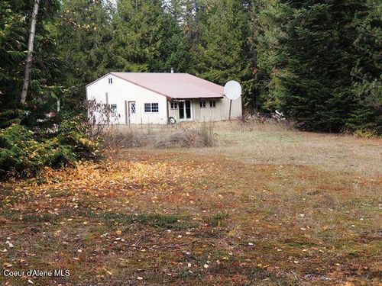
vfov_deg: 24.4
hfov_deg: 32.2
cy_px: 143
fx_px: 662
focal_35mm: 60
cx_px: 191
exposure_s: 1/160
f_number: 3.7
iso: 100
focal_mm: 10.7
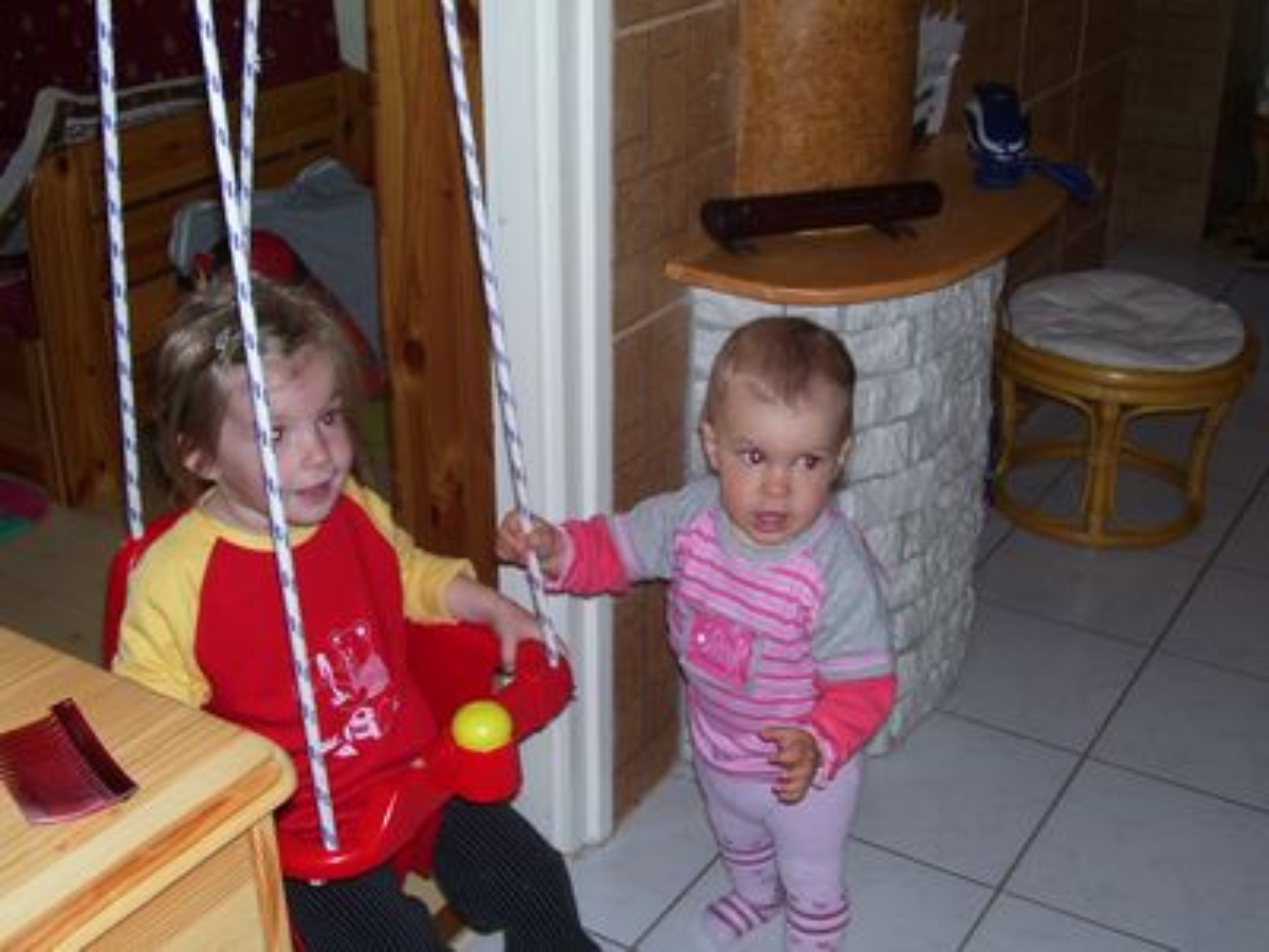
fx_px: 1686
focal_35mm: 46
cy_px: 476
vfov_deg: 31.5
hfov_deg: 41.2
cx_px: 634
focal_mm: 7.6
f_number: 3
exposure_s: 1/60
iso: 80
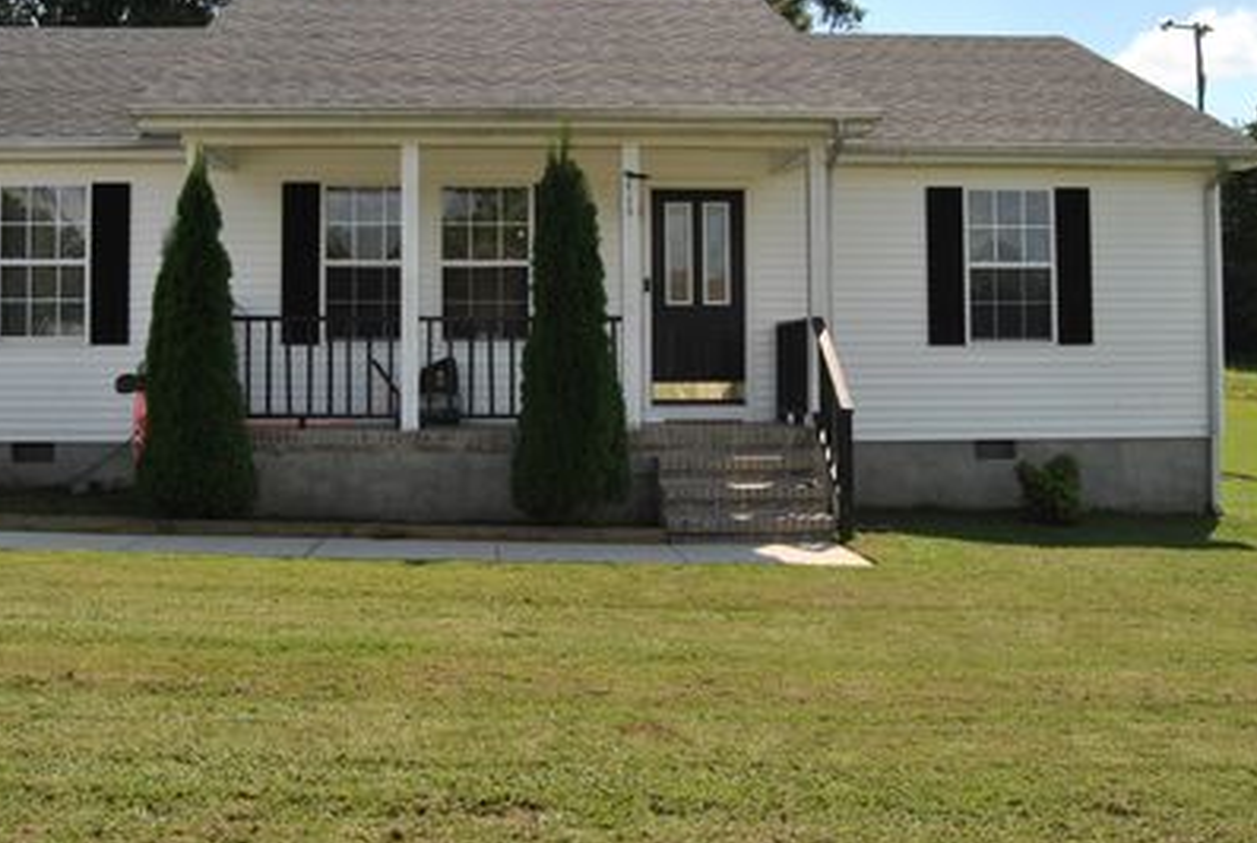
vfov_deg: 38.9
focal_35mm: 34
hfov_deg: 55.5
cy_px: 341
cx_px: 538
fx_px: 1189
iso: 100
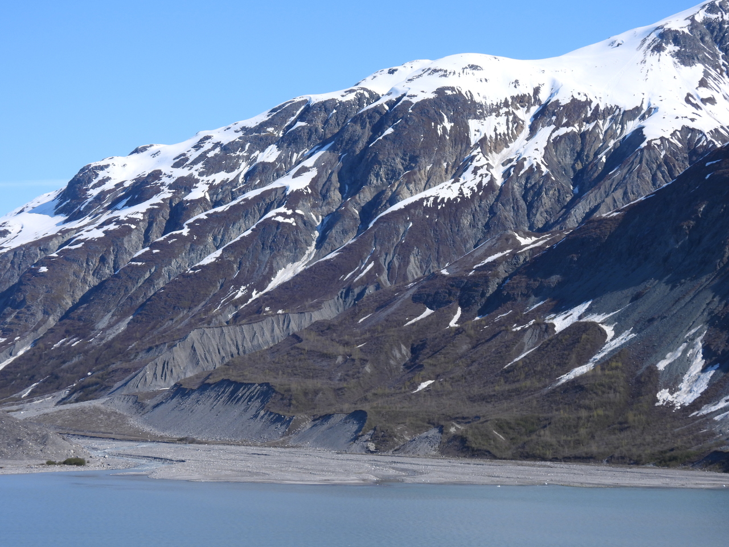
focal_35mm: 80
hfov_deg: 24.4
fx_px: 1685
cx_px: 364
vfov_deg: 18.4
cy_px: 274
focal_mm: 14.3
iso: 100
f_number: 3.5
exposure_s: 1/1250
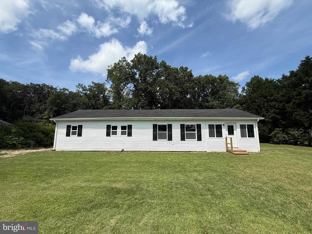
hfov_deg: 102.1
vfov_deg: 85.7
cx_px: 156
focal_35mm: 14
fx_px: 126
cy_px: 117
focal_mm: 2.22
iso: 50
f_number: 2.2
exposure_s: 1/3460
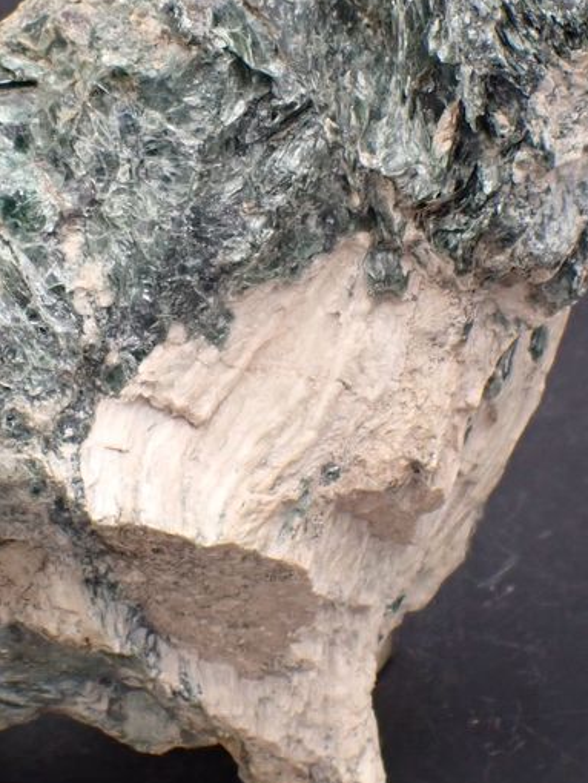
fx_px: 4435
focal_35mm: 196
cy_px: 325
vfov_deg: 10.1
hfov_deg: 7.6
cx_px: 177
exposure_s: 1/400
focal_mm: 18
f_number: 4.9
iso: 400
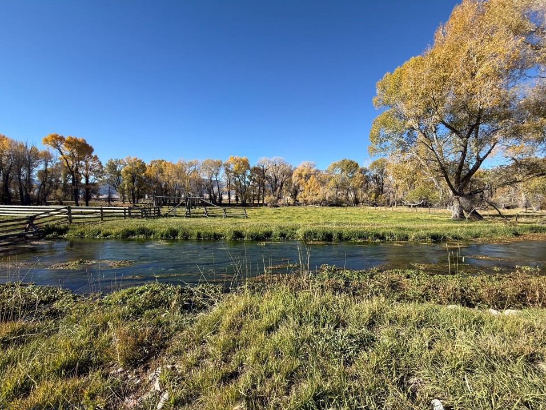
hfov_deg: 98.2
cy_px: 217
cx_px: 273
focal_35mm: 15
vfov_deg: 81.7
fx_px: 237
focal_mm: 2.22
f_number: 2.2
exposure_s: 1/1145
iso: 50
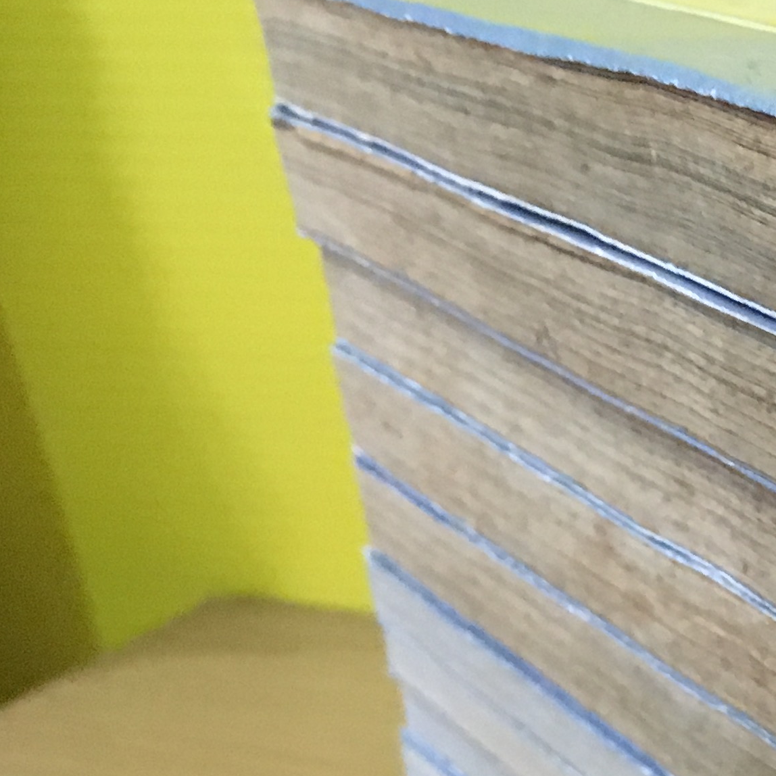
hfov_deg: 16.5
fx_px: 2283
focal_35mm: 90
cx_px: 1338
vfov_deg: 18.4
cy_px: 904
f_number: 2.2
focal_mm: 4.15
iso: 400
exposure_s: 1/17
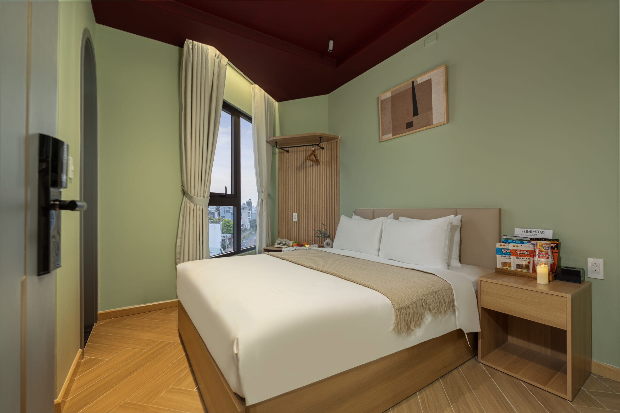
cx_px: 310
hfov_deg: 96.7
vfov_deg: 73.8
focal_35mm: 16
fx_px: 276
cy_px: 206
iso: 100
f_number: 5.6
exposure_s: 1/10
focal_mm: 16
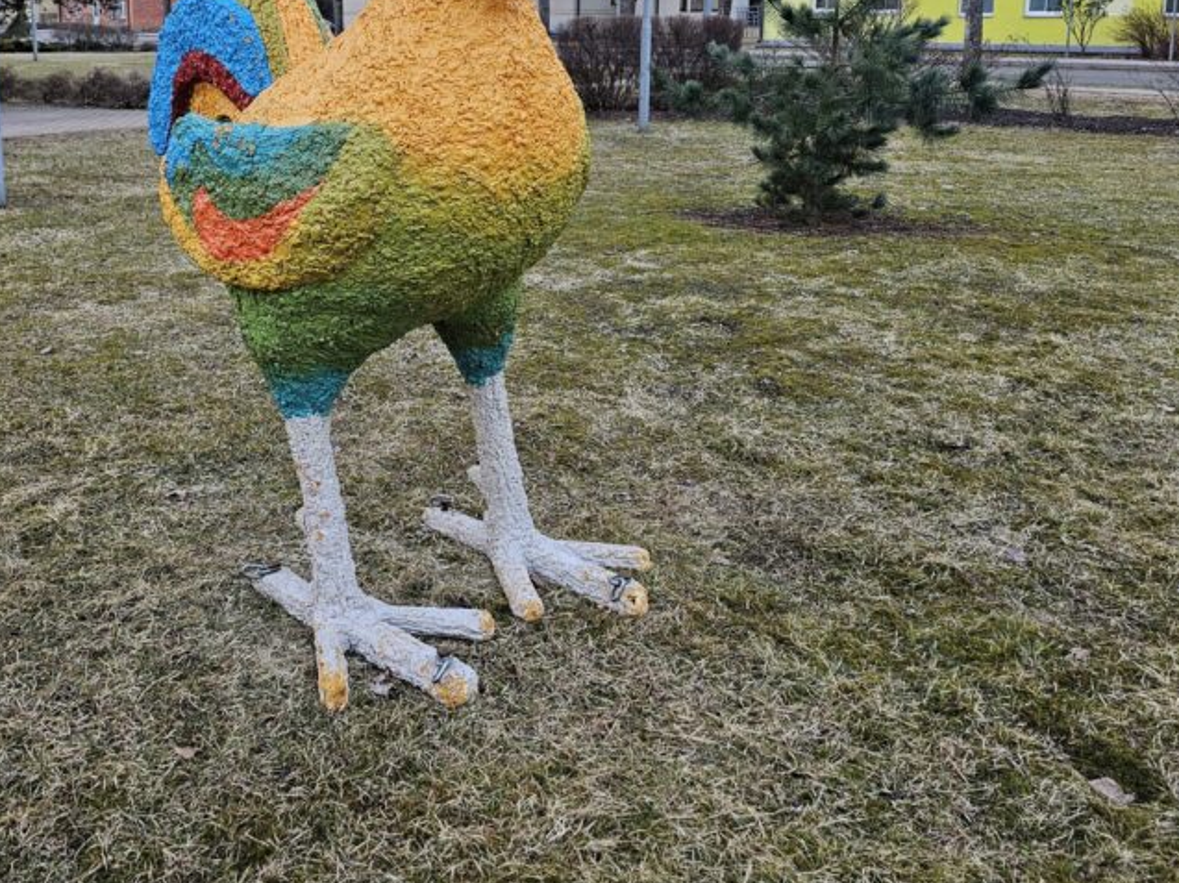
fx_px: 1259
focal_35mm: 37
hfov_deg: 49.8
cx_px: 466
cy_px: 215
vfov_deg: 37.6
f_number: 1.7
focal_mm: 6.3
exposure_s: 1/100
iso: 40
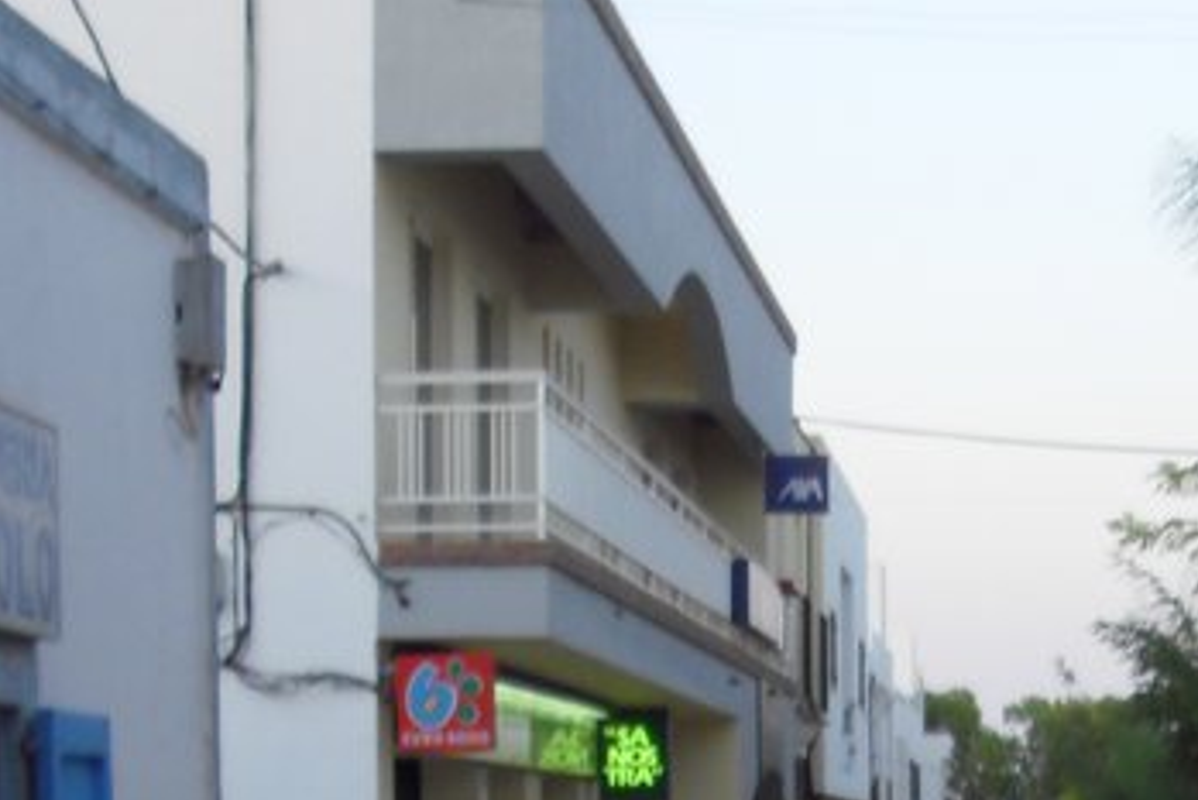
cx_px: 927
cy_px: 979
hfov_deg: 17.5
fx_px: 3862
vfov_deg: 11.6
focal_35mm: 116
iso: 100
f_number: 2.8
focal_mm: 6.2
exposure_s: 1/60
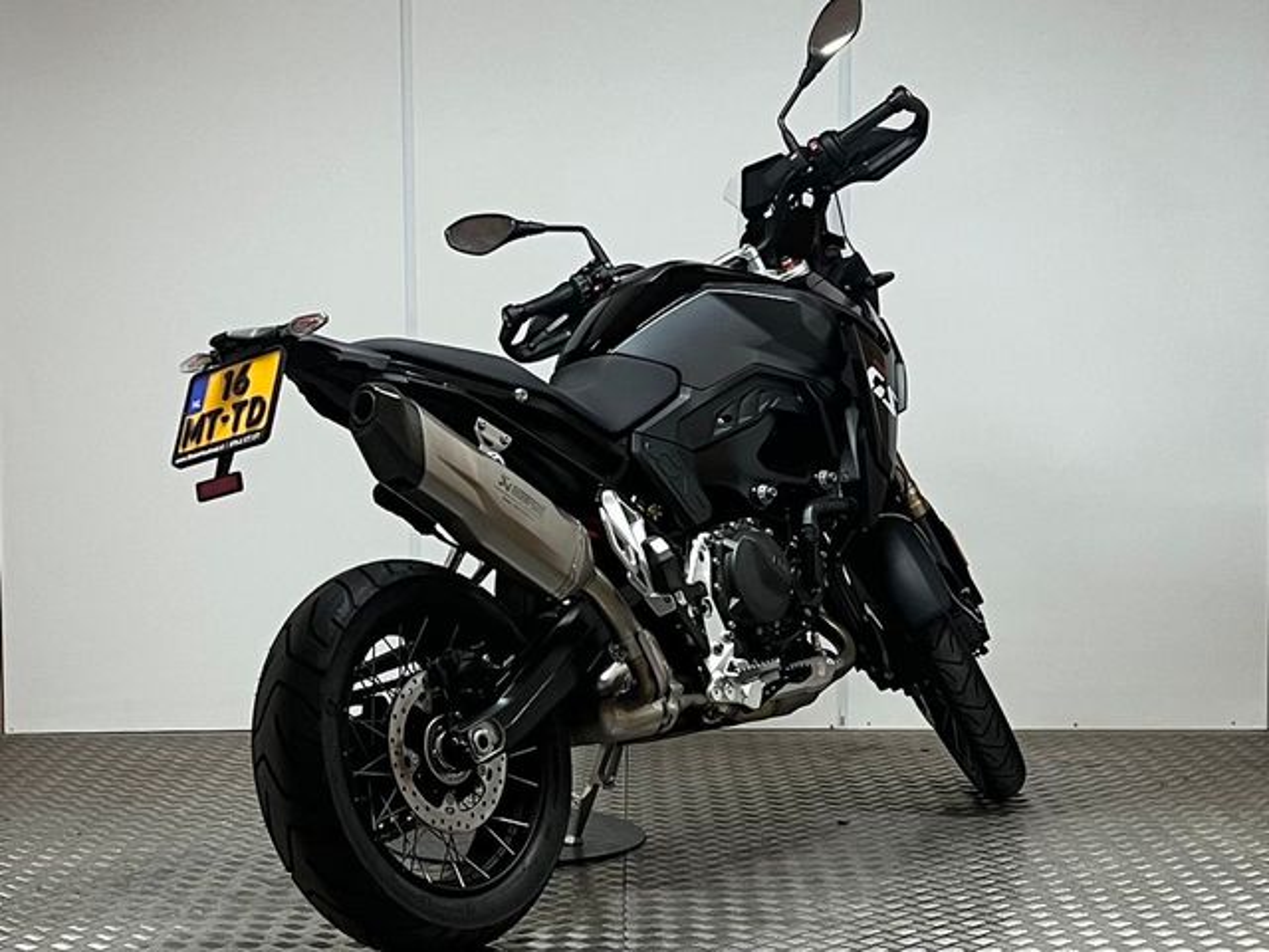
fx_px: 953
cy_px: 476
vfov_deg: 53.1
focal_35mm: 26
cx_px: 634
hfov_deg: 67.3
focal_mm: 5.7
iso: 80
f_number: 1.5
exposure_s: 1/50
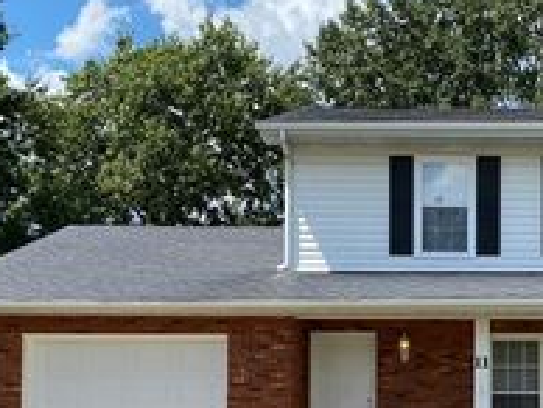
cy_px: 381
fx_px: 1052
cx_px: 439
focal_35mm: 67
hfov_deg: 28.3
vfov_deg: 21.4
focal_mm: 4.25
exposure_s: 1/2410
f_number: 1.8
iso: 32
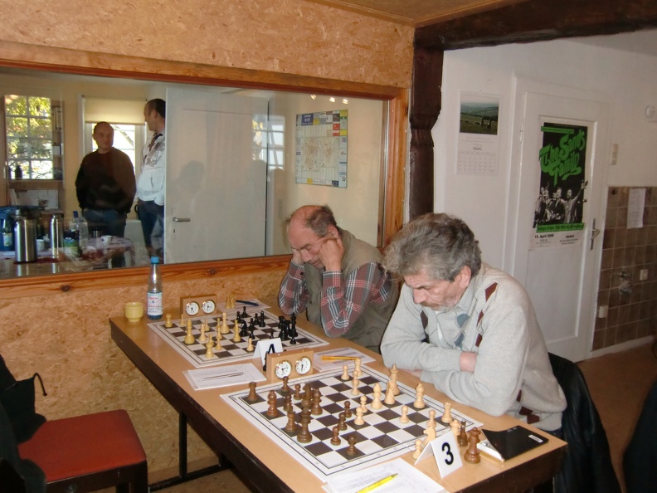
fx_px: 550
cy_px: 246
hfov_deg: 61.7
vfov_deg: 48.2
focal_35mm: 29
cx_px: 328
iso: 400
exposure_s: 1/60
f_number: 3.5
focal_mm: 5.2
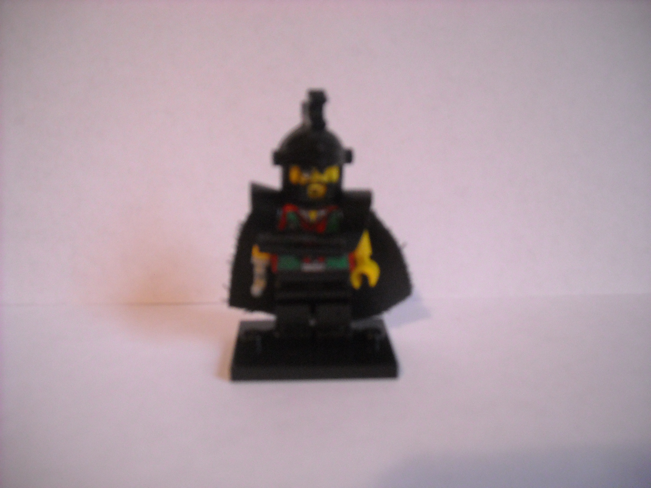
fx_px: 658
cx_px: 326
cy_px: 244
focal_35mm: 35
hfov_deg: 52.6
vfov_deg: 40.7
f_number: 2.8
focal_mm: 5.7
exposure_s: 1/15
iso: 400
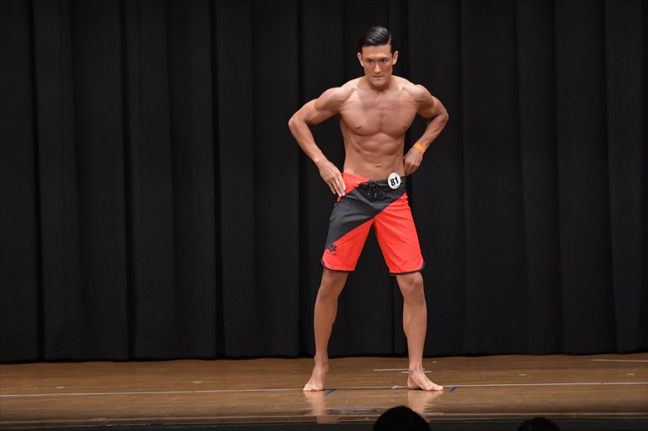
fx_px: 4048
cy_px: 216
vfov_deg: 6.1
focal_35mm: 225
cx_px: 324
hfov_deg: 9.2
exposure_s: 1/400
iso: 6400
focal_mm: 150
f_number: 5.6
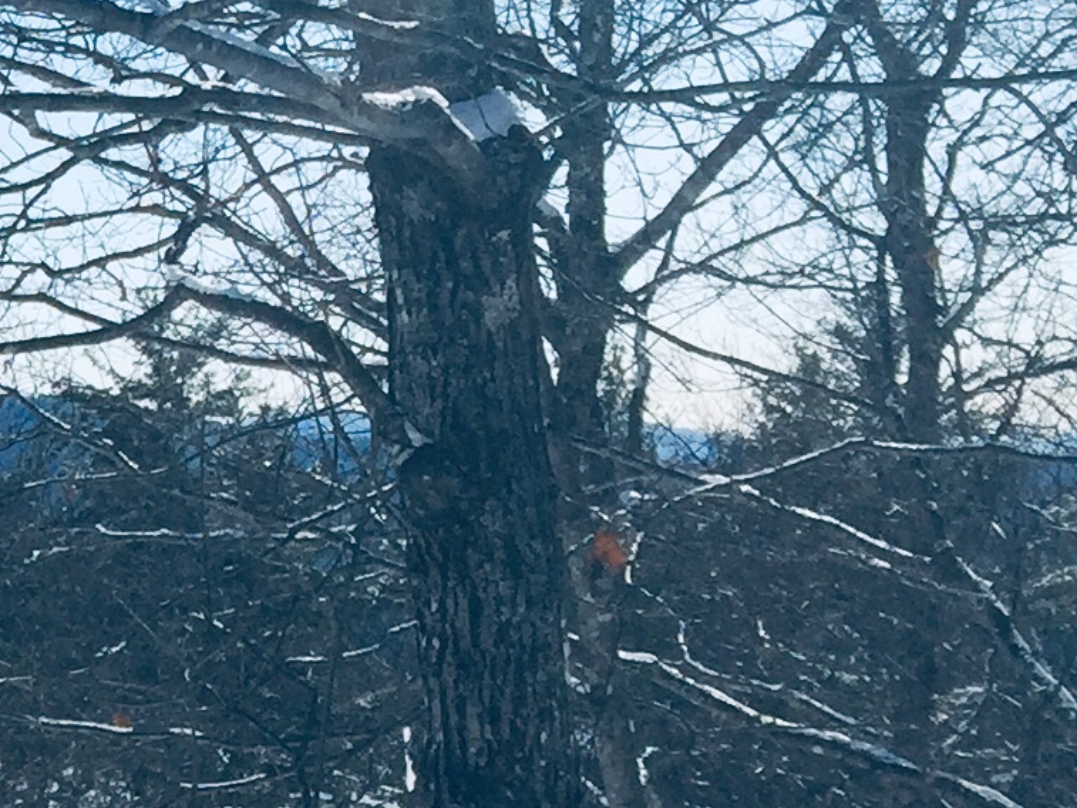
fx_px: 3890
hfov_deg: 13.7
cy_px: 1063
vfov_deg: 11.5
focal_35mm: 125
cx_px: -993
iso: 32
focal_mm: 4.15
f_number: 2.2
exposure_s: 1/3968
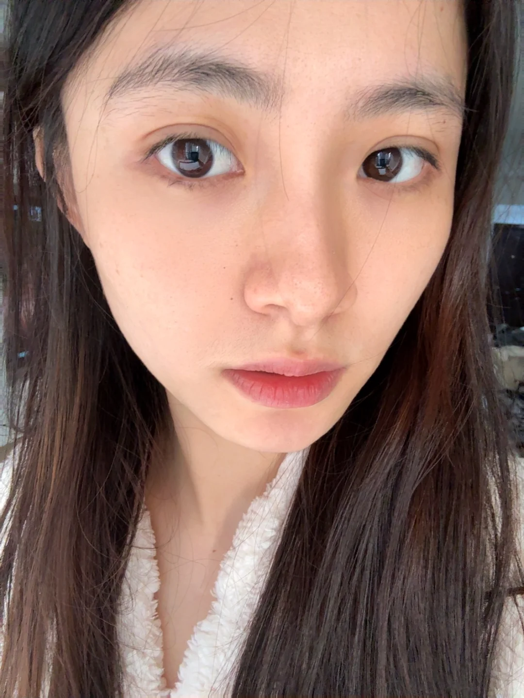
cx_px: 262
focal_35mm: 23
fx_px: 464
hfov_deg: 58.9
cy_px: 349
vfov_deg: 73.9
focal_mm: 2.69
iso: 125
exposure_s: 1/60
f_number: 1.9
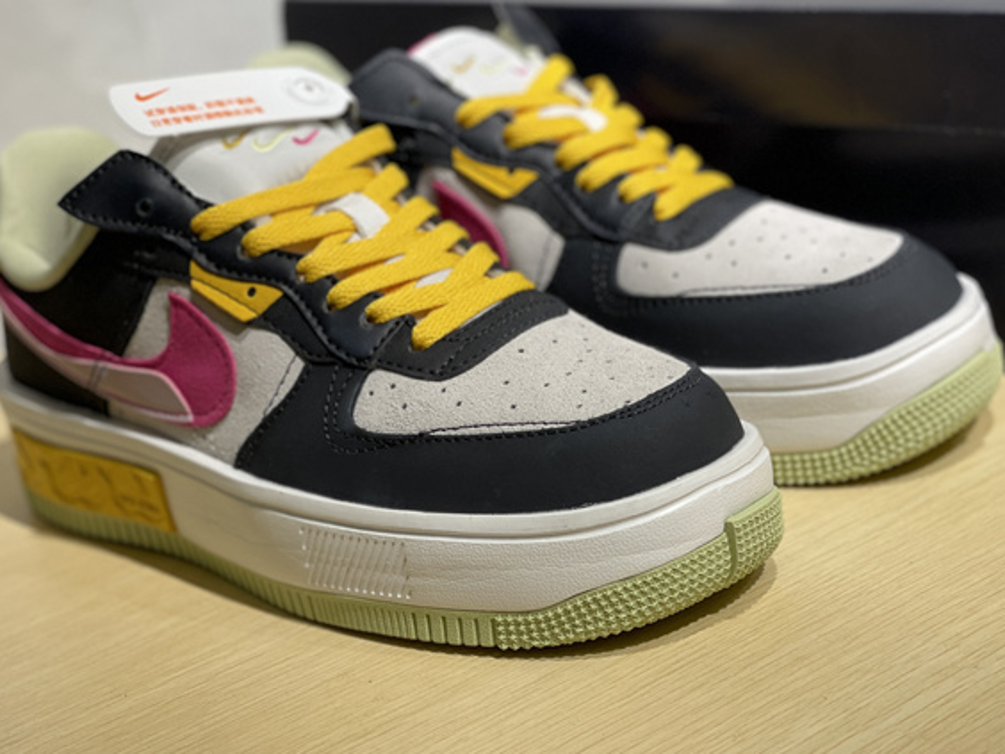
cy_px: 366
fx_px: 2439
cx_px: 558
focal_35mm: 84
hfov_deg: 23.3
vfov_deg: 17.6
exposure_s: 1/100
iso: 25
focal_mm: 7.5
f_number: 2.2
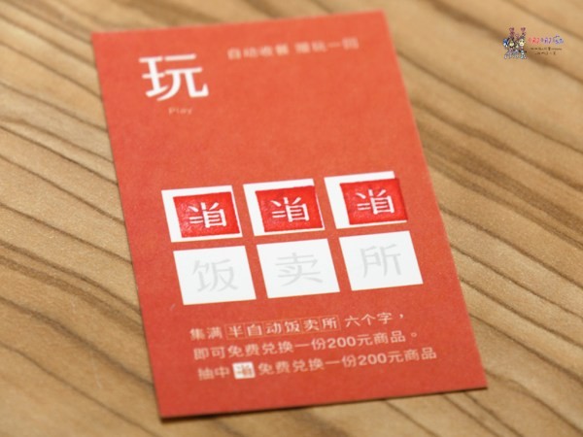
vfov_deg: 8.8
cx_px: 292
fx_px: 2829
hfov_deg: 11.8
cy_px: 218
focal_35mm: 168
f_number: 5.4
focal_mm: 84
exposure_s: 1/50
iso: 500
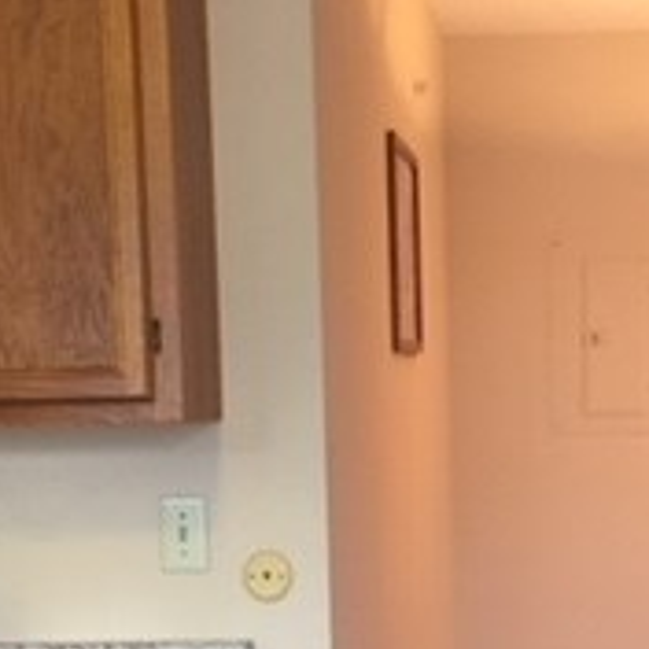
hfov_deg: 18.6
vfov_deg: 17.9
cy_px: 752
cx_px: 454
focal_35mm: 93
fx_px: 1973
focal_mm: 4.15
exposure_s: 1/30
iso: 125
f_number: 2.2
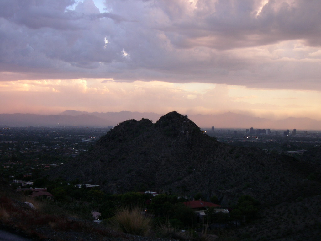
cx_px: 160
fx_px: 529
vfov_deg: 25.7
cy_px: 120
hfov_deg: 33.8
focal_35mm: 57
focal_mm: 12.2
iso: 100
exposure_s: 1/45.4
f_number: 3.4
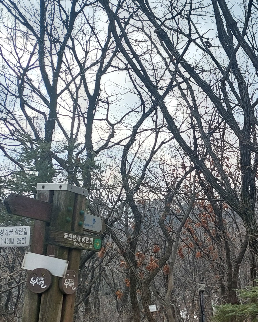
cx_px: 399
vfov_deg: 29.1
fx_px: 611
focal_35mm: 64
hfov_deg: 20.1
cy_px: 245
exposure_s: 1/693
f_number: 1.8
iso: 40
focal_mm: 5.23
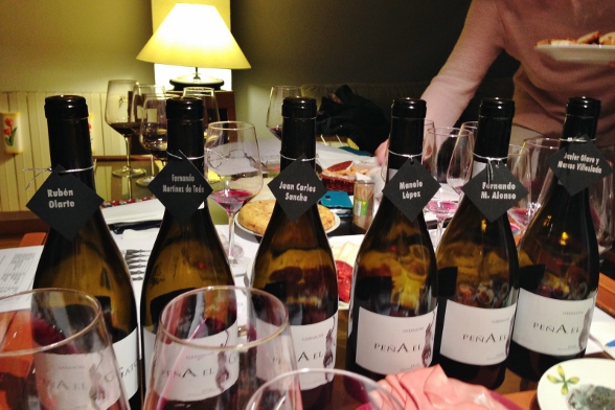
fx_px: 598
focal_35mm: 35
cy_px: 203
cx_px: 303
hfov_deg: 54.4
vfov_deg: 37.9
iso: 125
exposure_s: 1/20
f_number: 2.4
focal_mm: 4.12
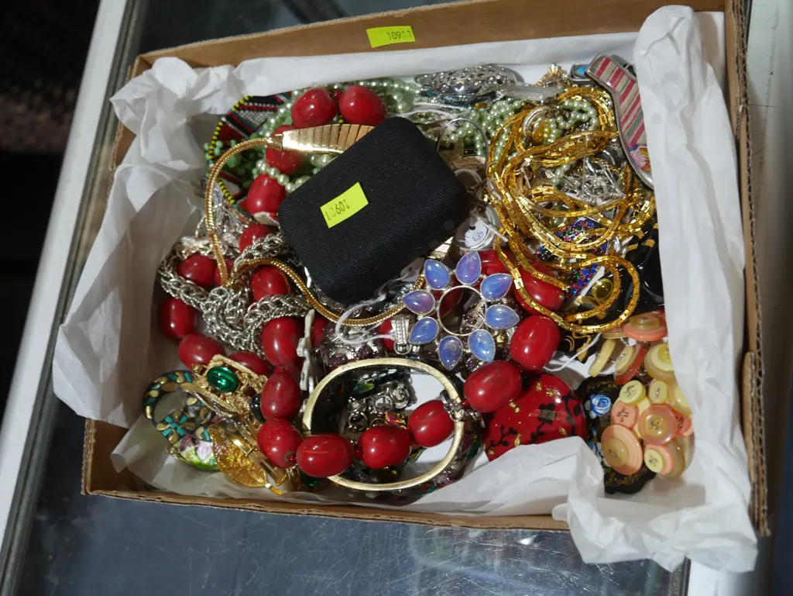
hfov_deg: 49.0
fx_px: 871
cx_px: 396
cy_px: 298
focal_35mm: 38
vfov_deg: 37.8
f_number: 4.1
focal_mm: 19
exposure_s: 1/80
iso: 200
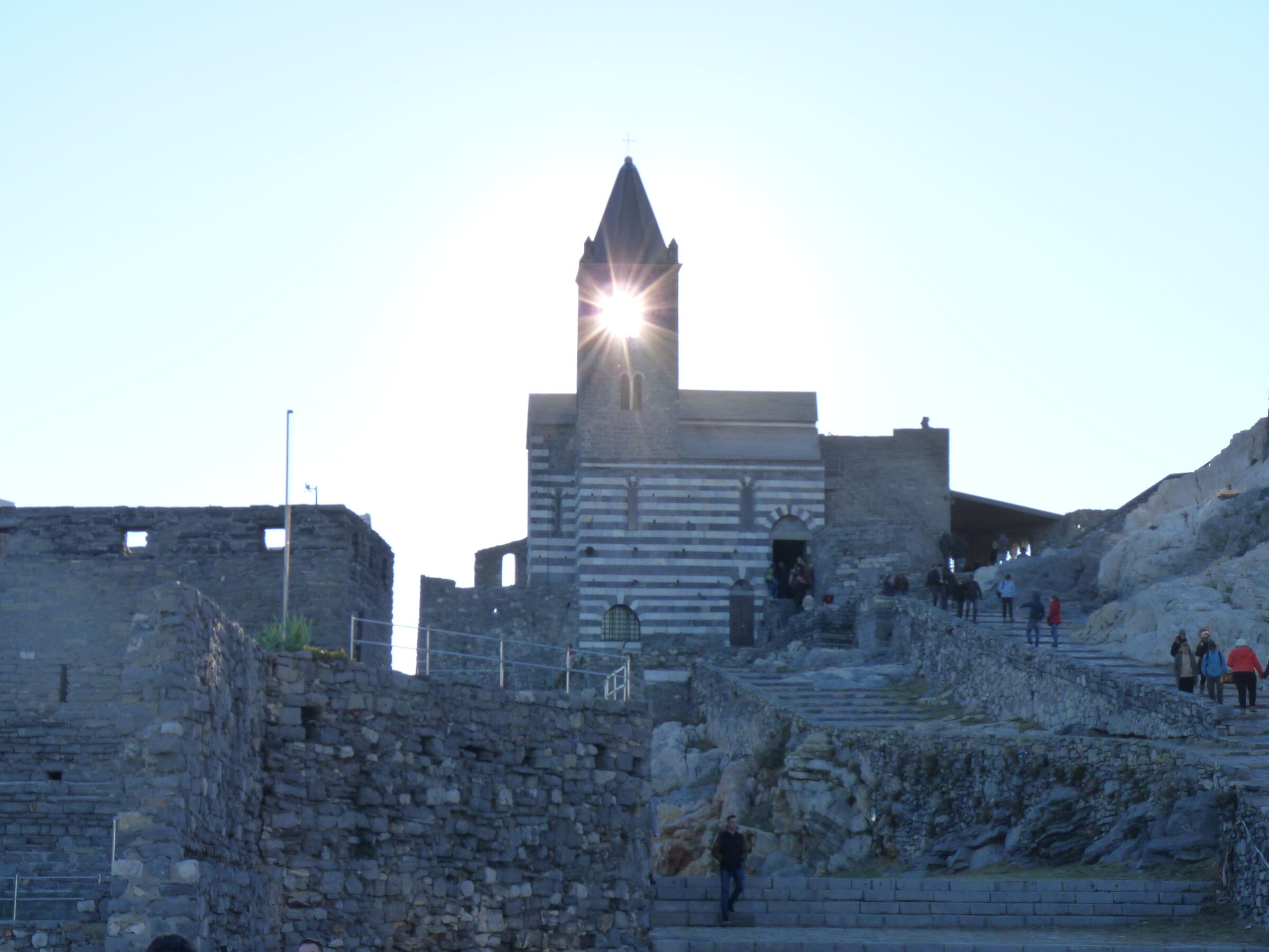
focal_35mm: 81
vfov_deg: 18.2
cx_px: 634
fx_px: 2969
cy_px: 476
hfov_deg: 24.1
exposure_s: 1/250
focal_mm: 14.4
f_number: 5
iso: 125
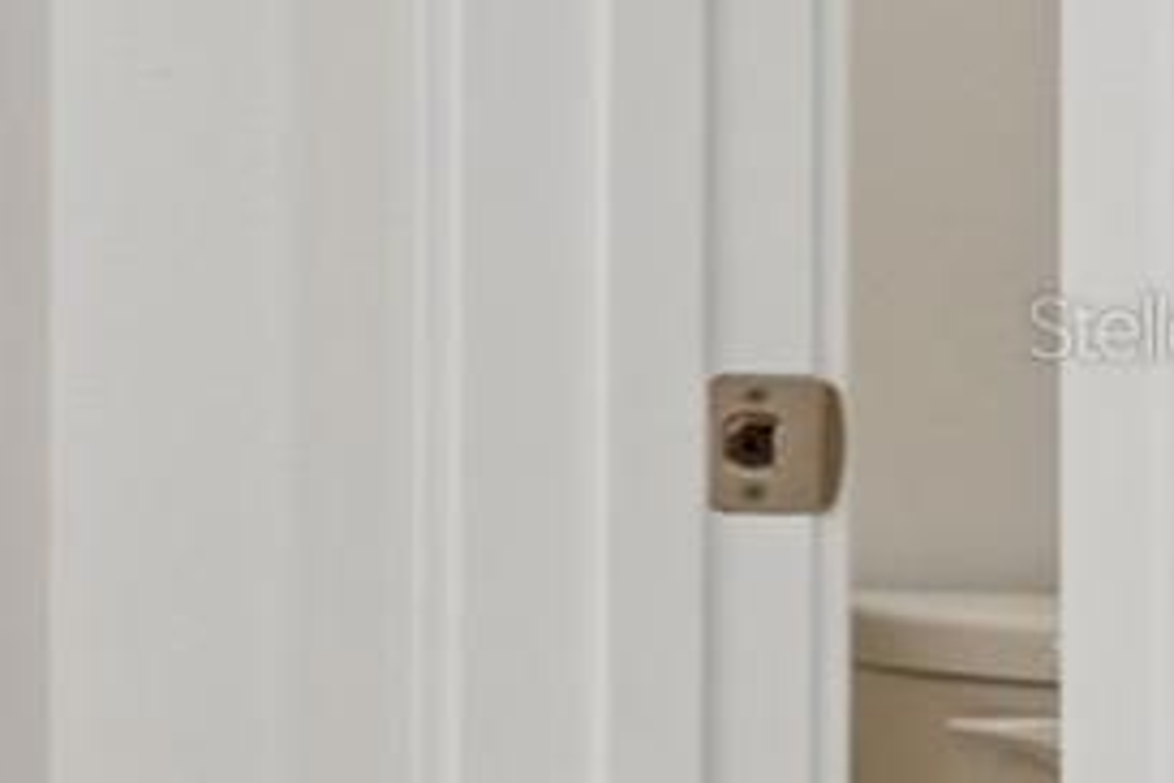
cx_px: -2030
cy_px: 327
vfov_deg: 15.5
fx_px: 2870
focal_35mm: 88
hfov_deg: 12.9
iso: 100
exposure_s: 1/8
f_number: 7.1
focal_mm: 10
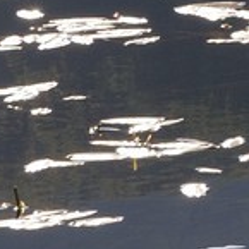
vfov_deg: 3.2
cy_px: -292
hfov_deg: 3.1
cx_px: 1102
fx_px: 4427
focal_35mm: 544
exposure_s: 1/160
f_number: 14
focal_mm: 58
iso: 200
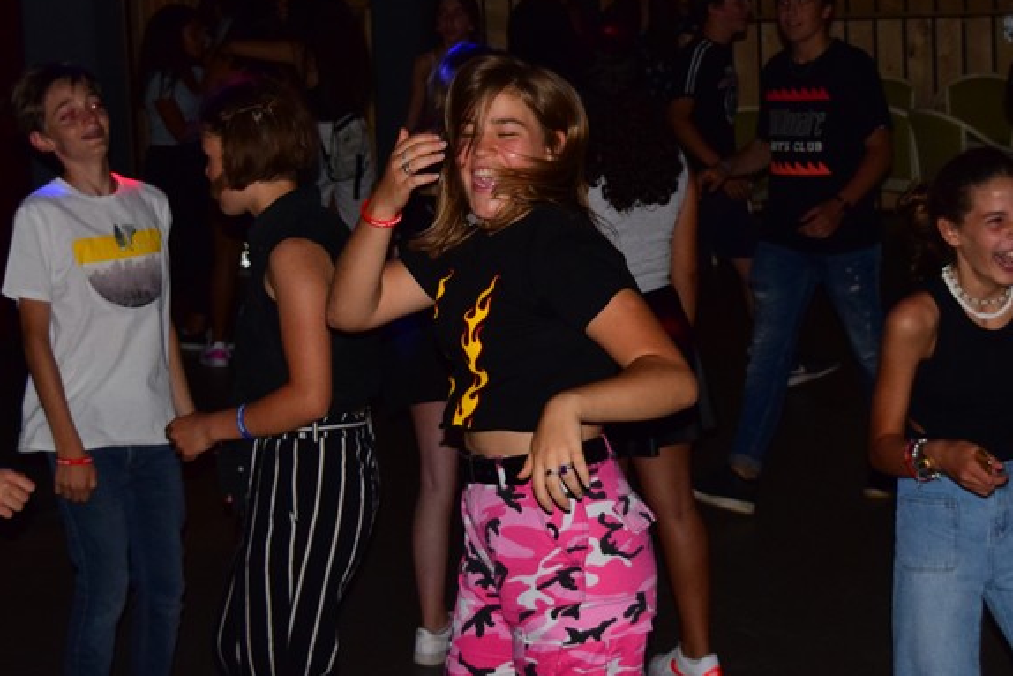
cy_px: 237
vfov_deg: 15.0
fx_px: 2561
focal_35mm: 91
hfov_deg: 22.4
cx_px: 533
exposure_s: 1/200
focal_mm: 34
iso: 1600
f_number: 4.5
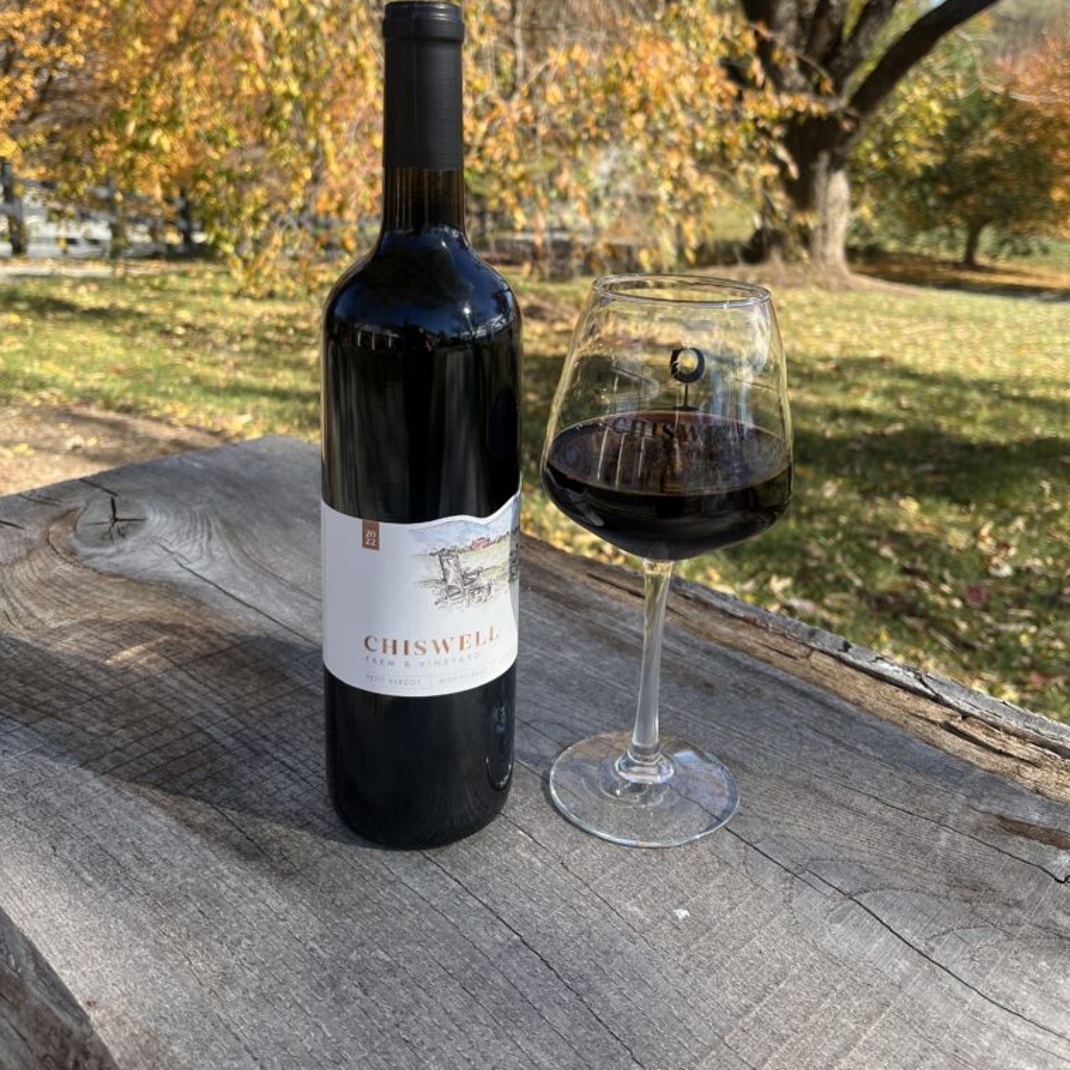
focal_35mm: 31
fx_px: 1084
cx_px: 540
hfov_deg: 52.5
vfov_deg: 51.7
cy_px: 367
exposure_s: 1/983
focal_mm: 5.1
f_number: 1.6
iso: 50
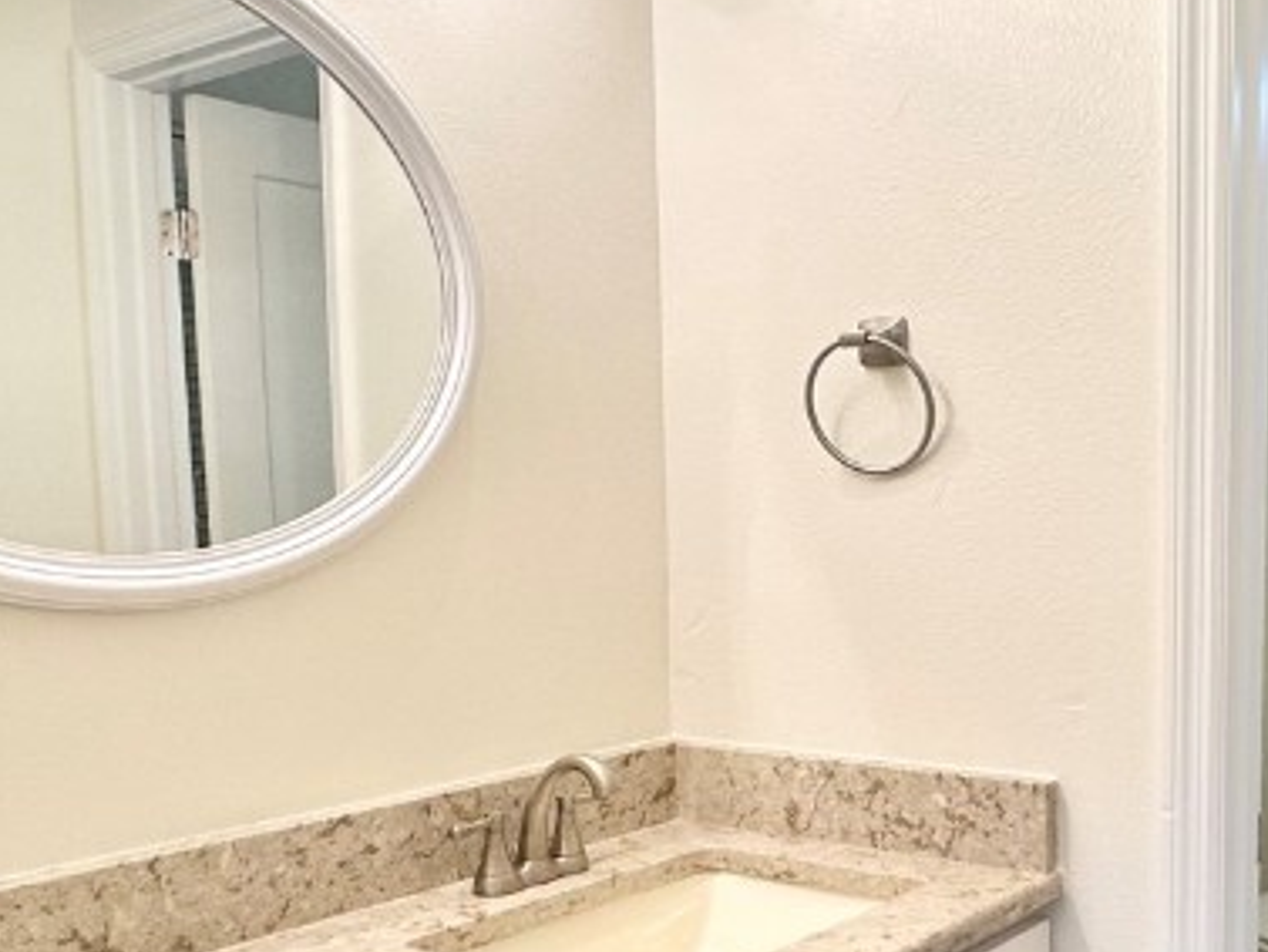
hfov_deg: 47.7
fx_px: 1392
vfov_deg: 37.3
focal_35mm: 38
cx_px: 898
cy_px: 646
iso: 100
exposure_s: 1/120
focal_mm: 2.22
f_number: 2.2
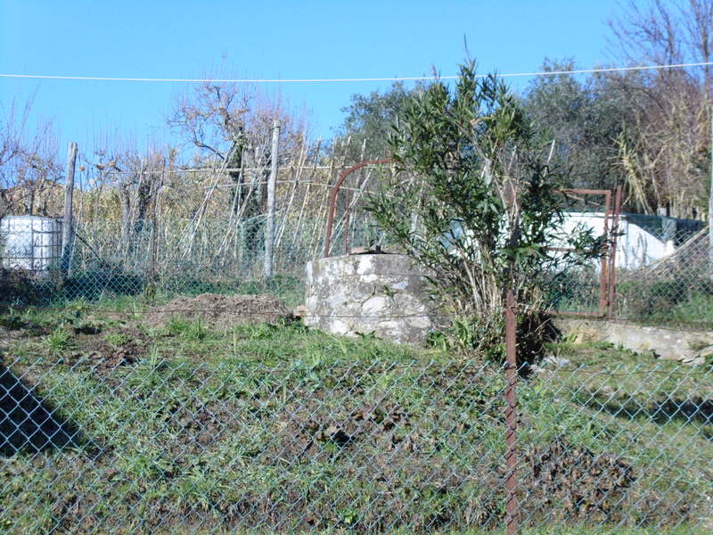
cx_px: 356
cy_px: 268
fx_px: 1833
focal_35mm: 89
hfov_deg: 22.0
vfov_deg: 16.6
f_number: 4.5
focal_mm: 16.1
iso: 100
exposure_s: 1/640
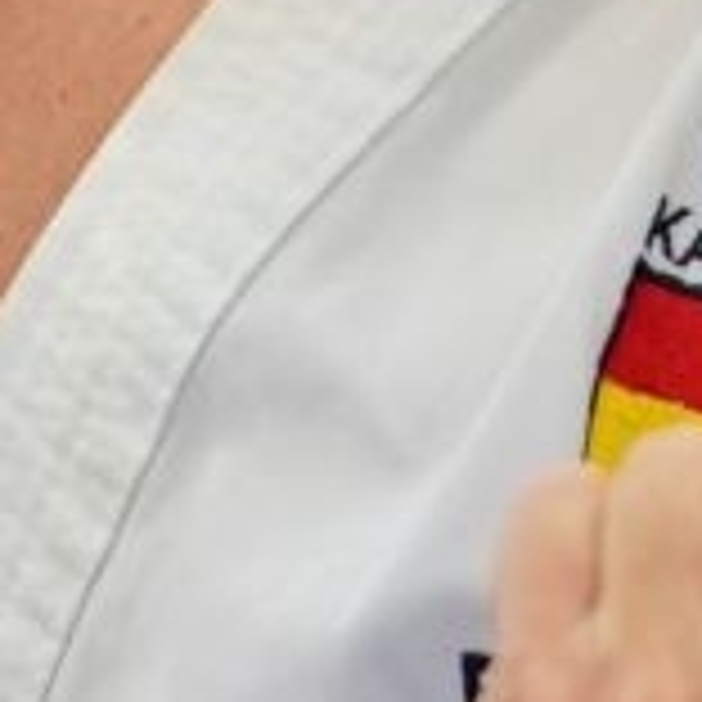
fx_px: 67386
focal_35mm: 2937
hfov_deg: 0.6
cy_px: -27
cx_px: 810
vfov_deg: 0.6
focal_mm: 200
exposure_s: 1/400
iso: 640
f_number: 2.8
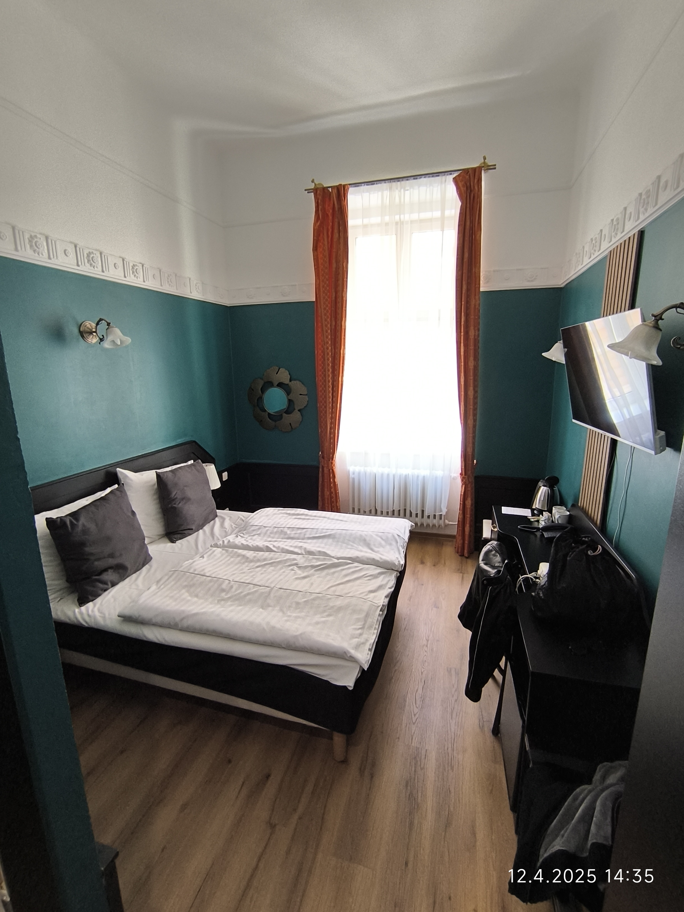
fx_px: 422
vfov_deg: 94.5
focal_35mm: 16
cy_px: 456
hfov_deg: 78.1
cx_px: 342
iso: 200
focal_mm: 1.65
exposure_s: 1/50
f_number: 2.2
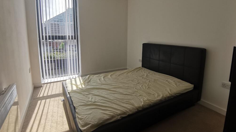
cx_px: 120
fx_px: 119
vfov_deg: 57.8
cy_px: 52
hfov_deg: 89.6
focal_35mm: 19
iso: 50
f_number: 2.2
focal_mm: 2.26
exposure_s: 1/381
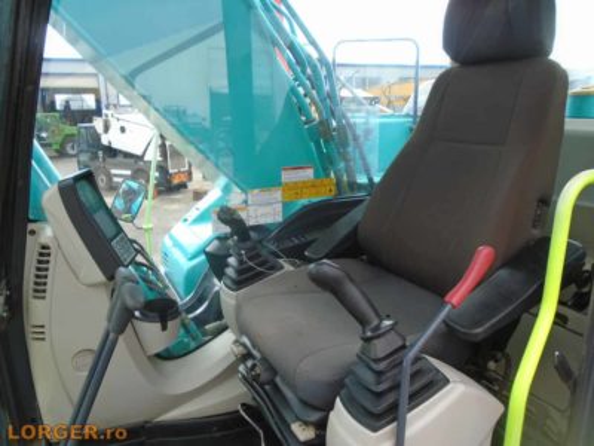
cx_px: 297
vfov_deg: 53.1
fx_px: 446
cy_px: 223
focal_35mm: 26
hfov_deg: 67.3
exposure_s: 1/30
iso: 100
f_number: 3.2
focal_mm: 4.6
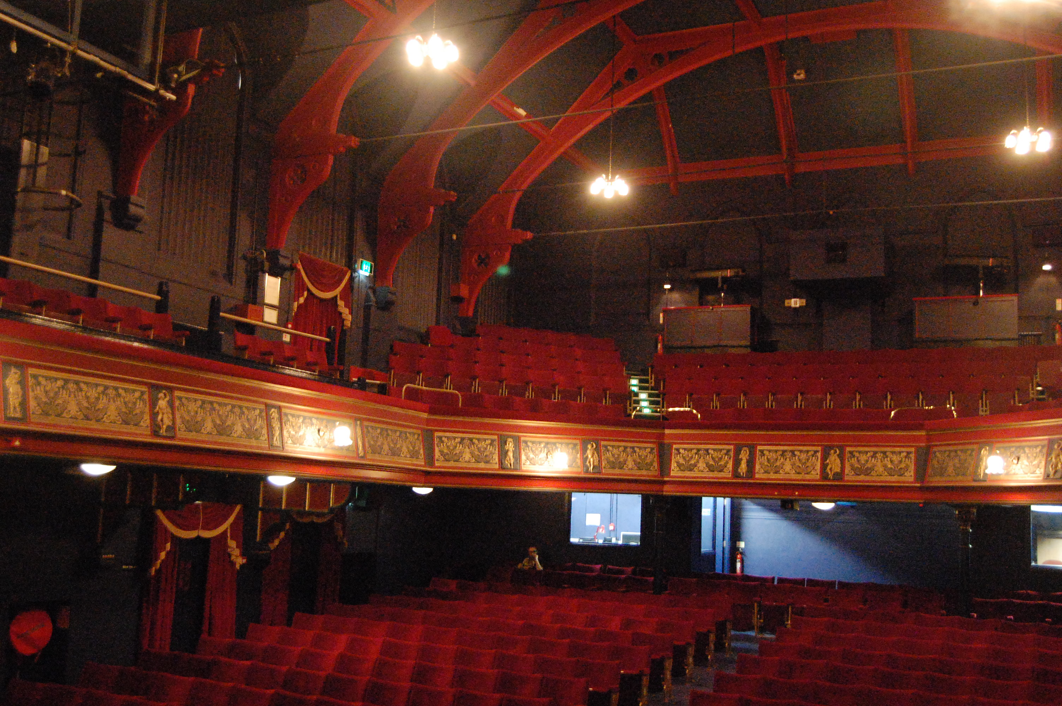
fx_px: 1061
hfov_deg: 53.2
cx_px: 531
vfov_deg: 36.8
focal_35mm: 36
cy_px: 353
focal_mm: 24
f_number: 4
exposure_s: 1/8
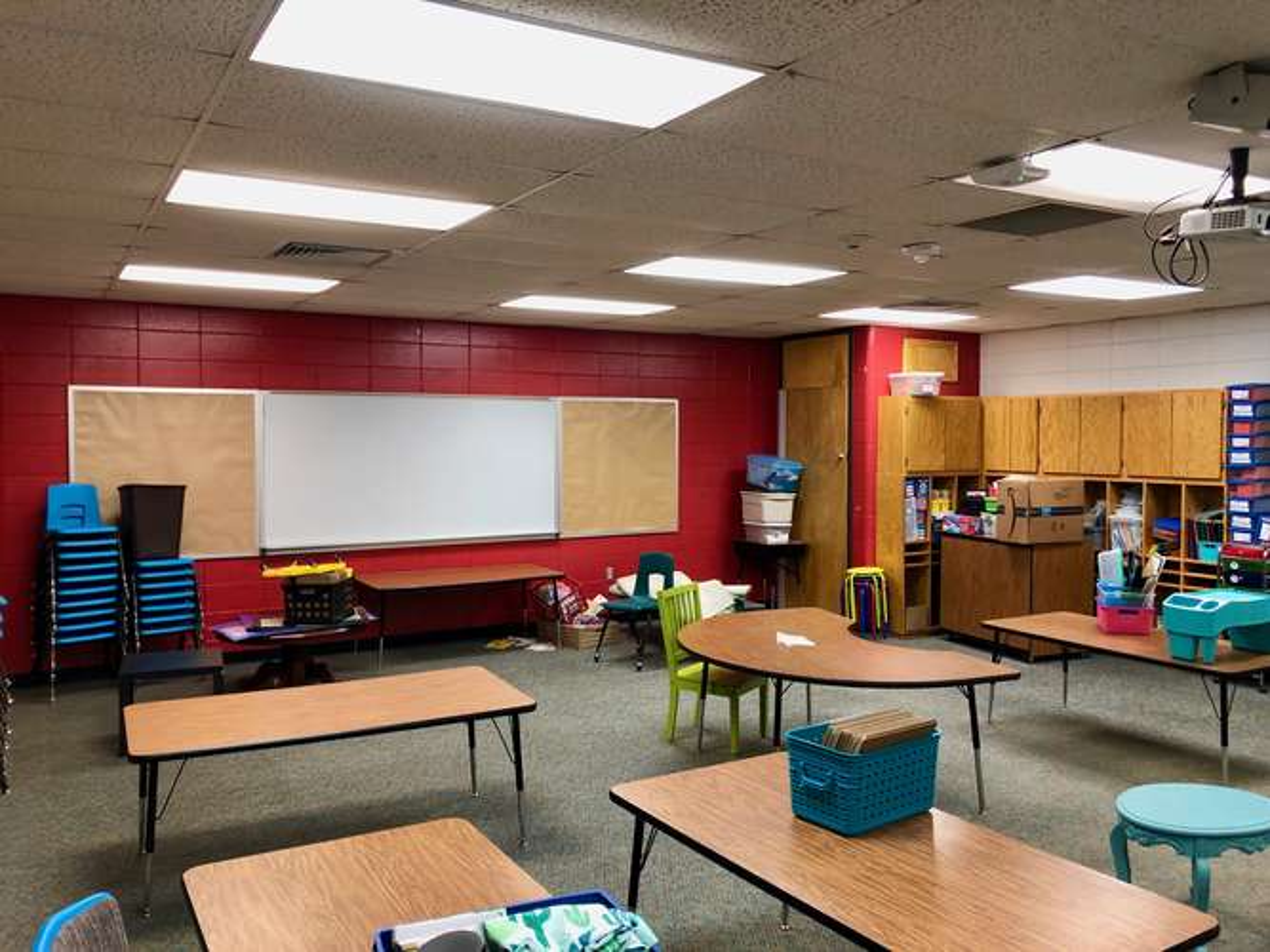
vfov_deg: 49.7
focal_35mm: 28
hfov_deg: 63.5
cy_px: 476
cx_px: 635
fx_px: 1027
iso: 40
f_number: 1.8
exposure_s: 1/24
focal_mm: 4
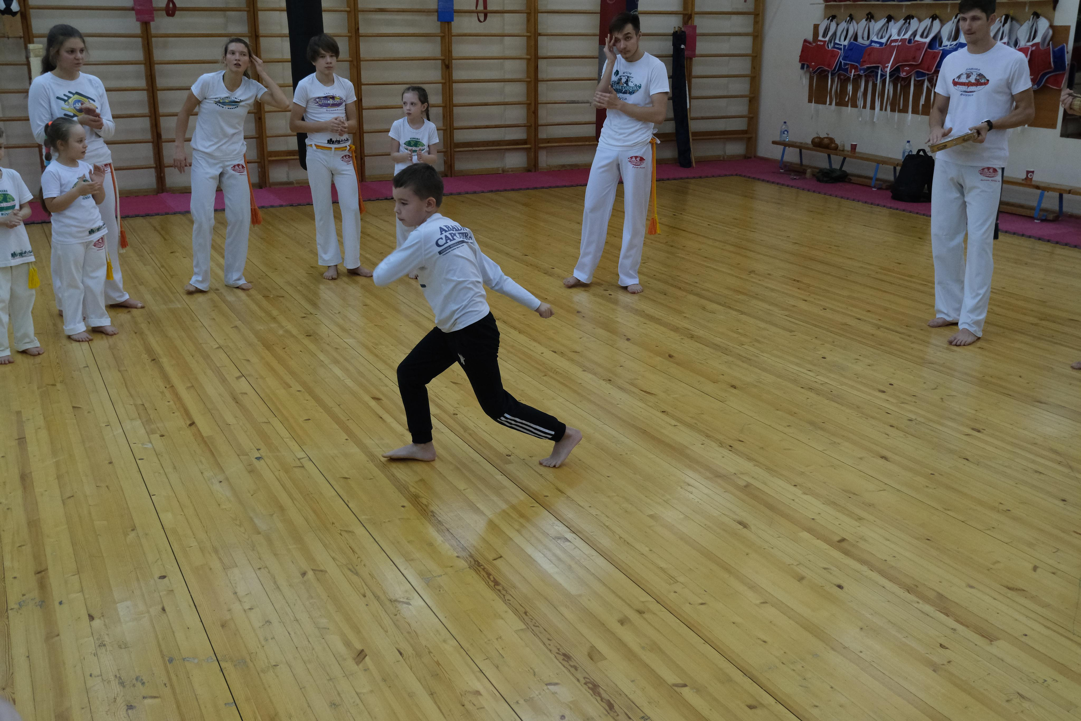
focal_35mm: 37
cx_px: 540
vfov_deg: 35.9
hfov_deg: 51.9
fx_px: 1111
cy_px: 360
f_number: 4.4
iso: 2500
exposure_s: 1/320
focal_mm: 24.9
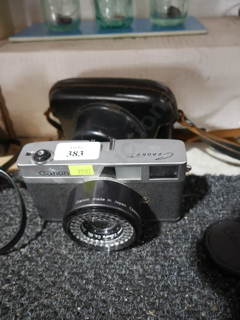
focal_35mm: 28
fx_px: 259
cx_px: 120
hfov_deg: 49.8
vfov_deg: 63.4
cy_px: 160
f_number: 3.5
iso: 1000
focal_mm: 14
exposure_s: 1/60
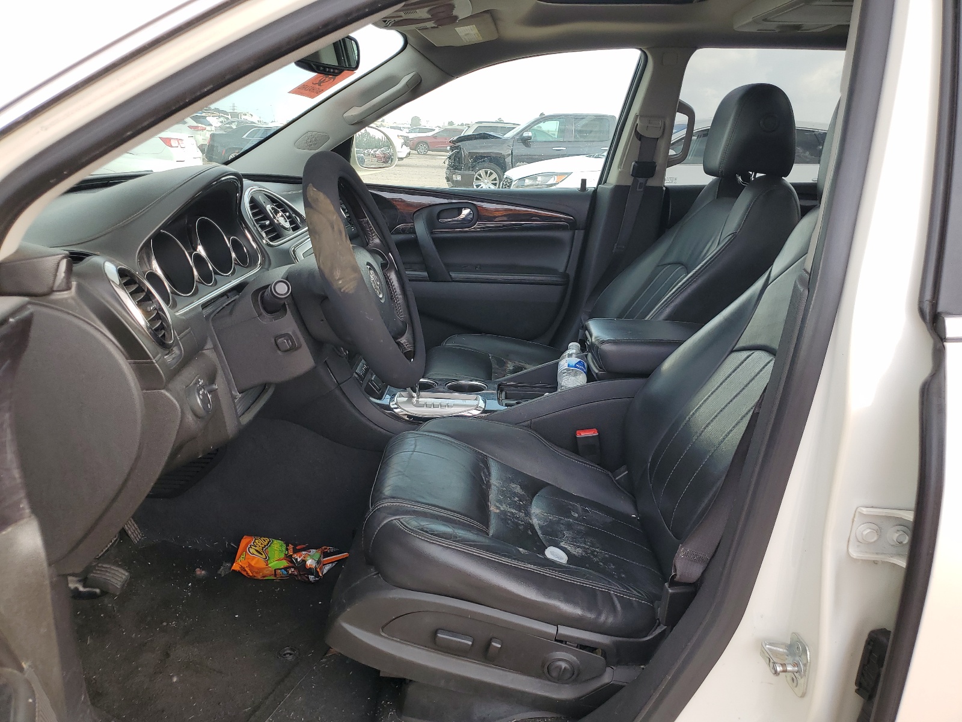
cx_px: 481
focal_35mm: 26
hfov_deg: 67.3
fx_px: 723
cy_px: 361
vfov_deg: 53.1
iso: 50
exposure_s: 1/303
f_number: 1.5
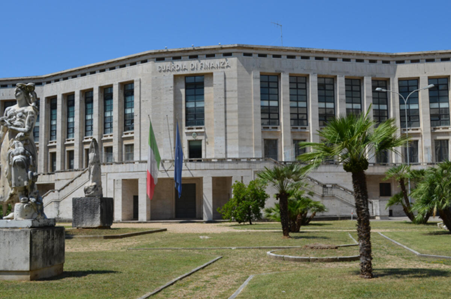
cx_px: 226
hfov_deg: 45.1
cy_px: 150
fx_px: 544
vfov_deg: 30.7
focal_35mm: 44
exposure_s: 1/320
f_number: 9
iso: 100
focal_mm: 29
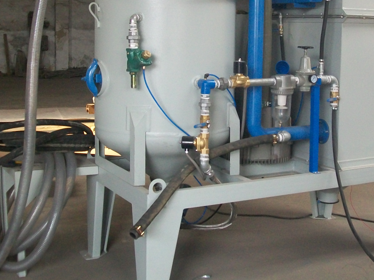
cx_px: 261
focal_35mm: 60
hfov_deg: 31.8
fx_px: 648
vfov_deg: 24.2
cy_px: 75
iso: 160
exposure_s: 1/60
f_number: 2.7
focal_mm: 6
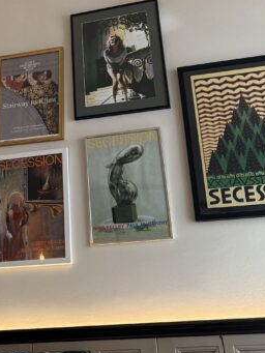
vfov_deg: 25.5
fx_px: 734
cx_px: -21
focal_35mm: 72
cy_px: -8
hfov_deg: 19.6
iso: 200
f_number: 1.78
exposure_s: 1/100
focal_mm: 6.76
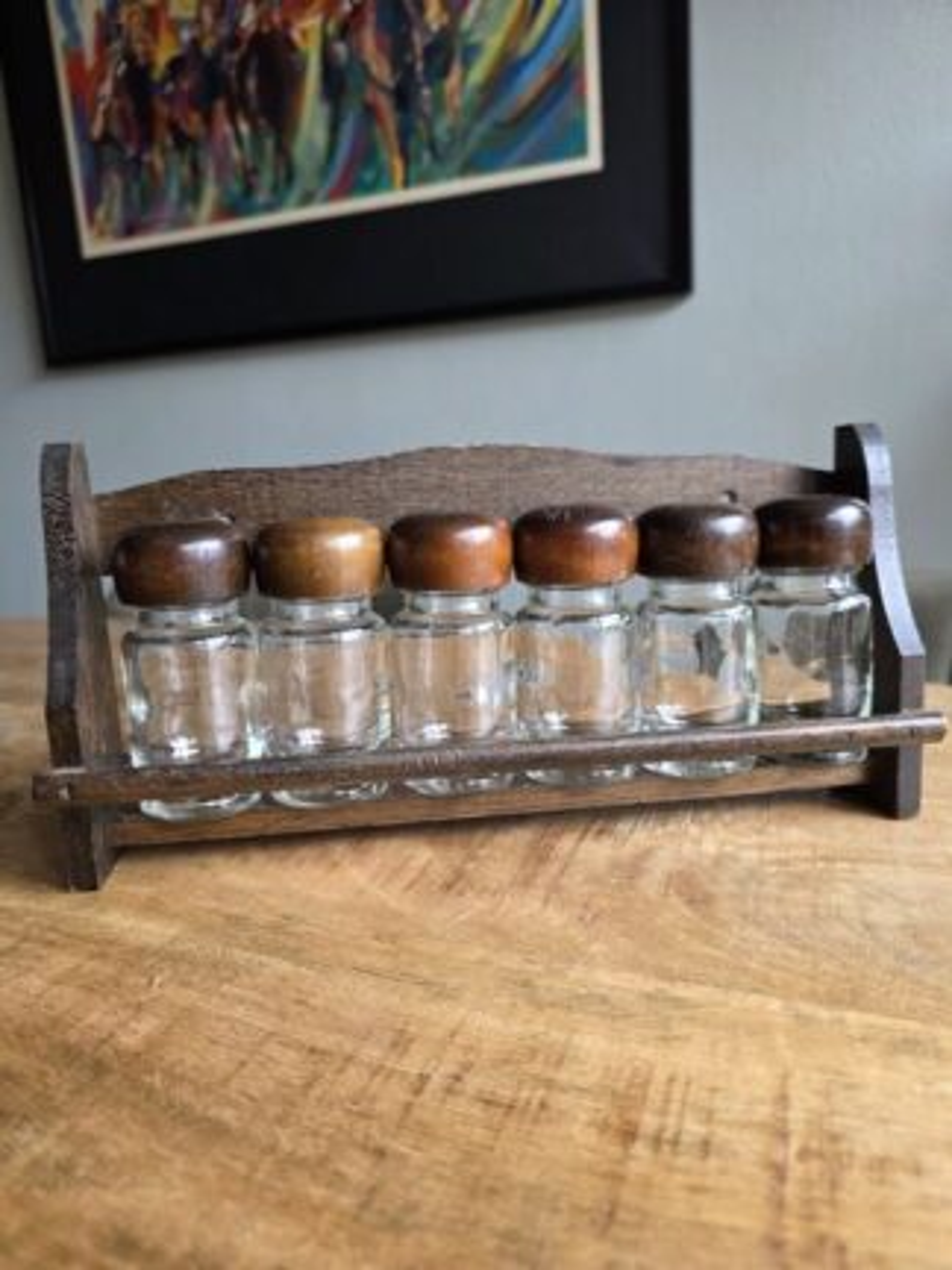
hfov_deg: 58.9
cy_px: 635
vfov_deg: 73.9
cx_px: 476
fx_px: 843
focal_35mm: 23
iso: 250
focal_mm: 6.3
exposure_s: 1/100
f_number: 1.7
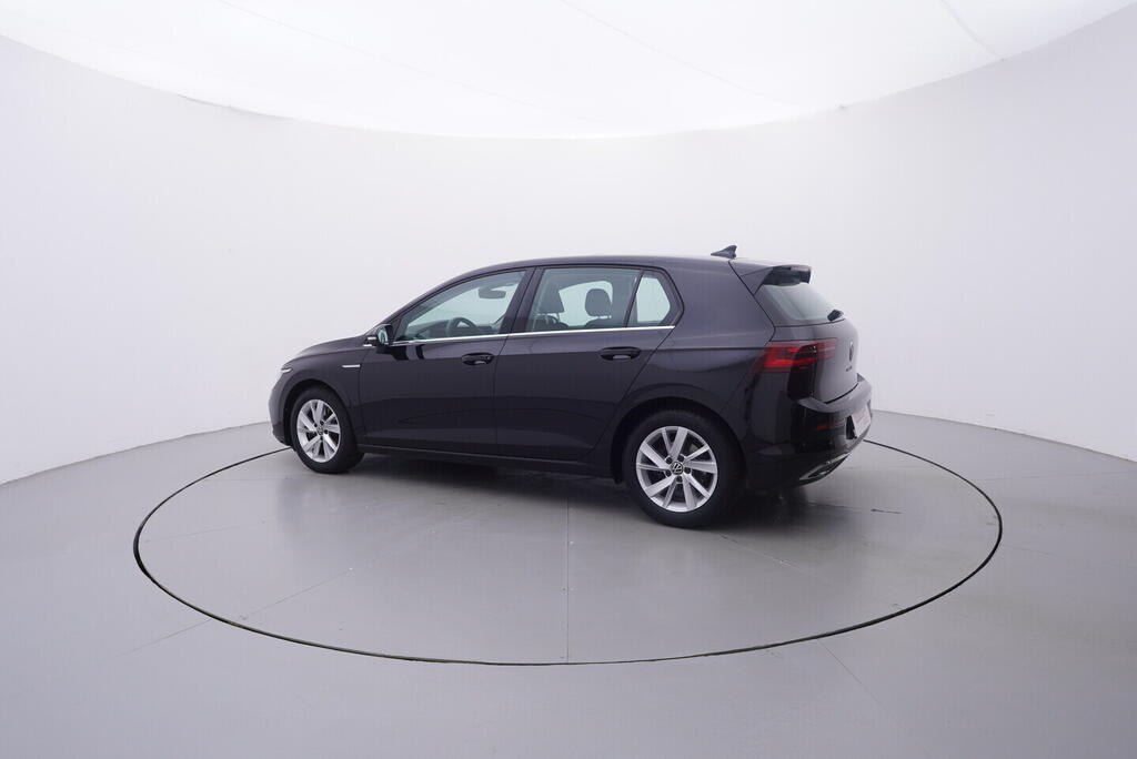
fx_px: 711
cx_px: 568
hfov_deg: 77.3
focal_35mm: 22
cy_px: 380
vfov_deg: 56.2
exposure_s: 1/80
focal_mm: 15
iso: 200
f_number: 5
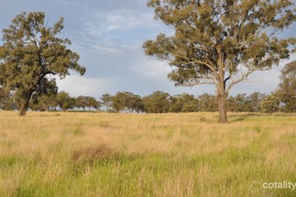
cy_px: 86
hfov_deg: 33.1
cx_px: 137
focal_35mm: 61
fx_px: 498
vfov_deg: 22.4
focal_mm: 35
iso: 200
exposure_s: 1/250
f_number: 7.1
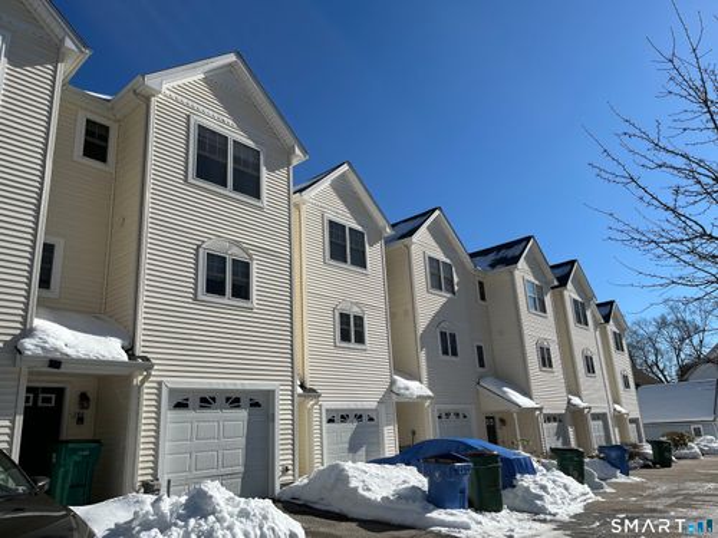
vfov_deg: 53.1
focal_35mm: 26
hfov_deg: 67.3
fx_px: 539
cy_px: 269
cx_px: 359
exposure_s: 1/7874
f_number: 1.6
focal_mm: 5.1
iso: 50
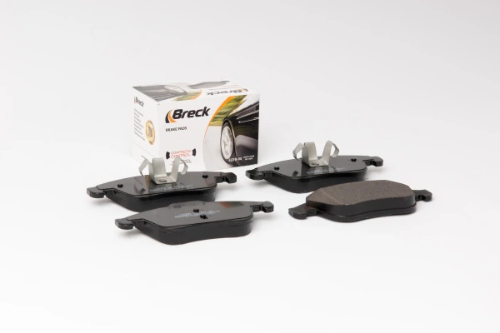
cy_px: 166
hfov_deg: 22.6
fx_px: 1250
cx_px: 250
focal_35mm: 90
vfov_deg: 15.2
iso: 100
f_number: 13
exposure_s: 1/200
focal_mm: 60
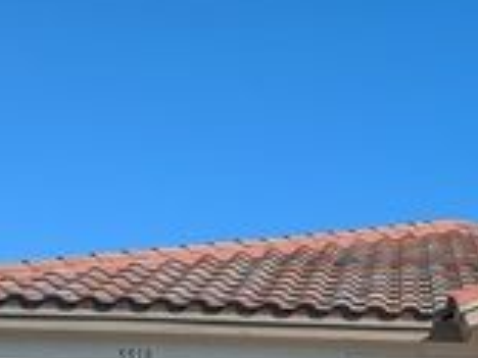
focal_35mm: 77
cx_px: 466
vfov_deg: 17.6
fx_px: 1063
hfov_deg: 24.3
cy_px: 505
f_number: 1.68
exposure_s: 1/2463
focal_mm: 6.9
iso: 20
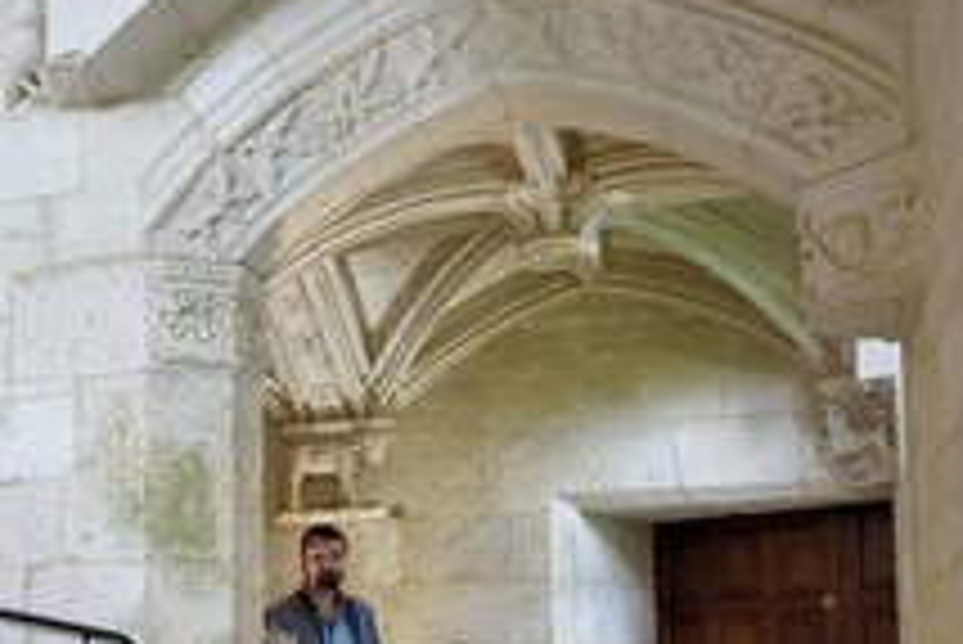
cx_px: 117
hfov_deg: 39.2
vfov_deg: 27.7
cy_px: 572
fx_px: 1258
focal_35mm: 47
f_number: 6.3
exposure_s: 1/80
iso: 1600
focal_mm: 24
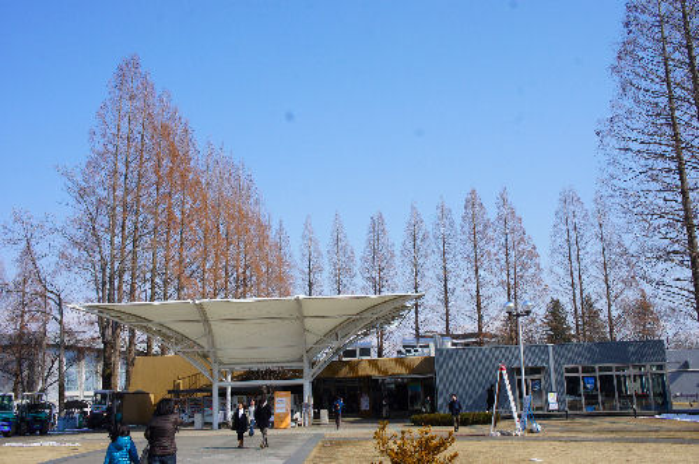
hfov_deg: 49.6
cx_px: 350
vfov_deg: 34.1
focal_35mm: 39
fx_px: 756
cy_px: 232
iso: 200
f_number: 11
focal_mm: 26
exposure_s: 1/250
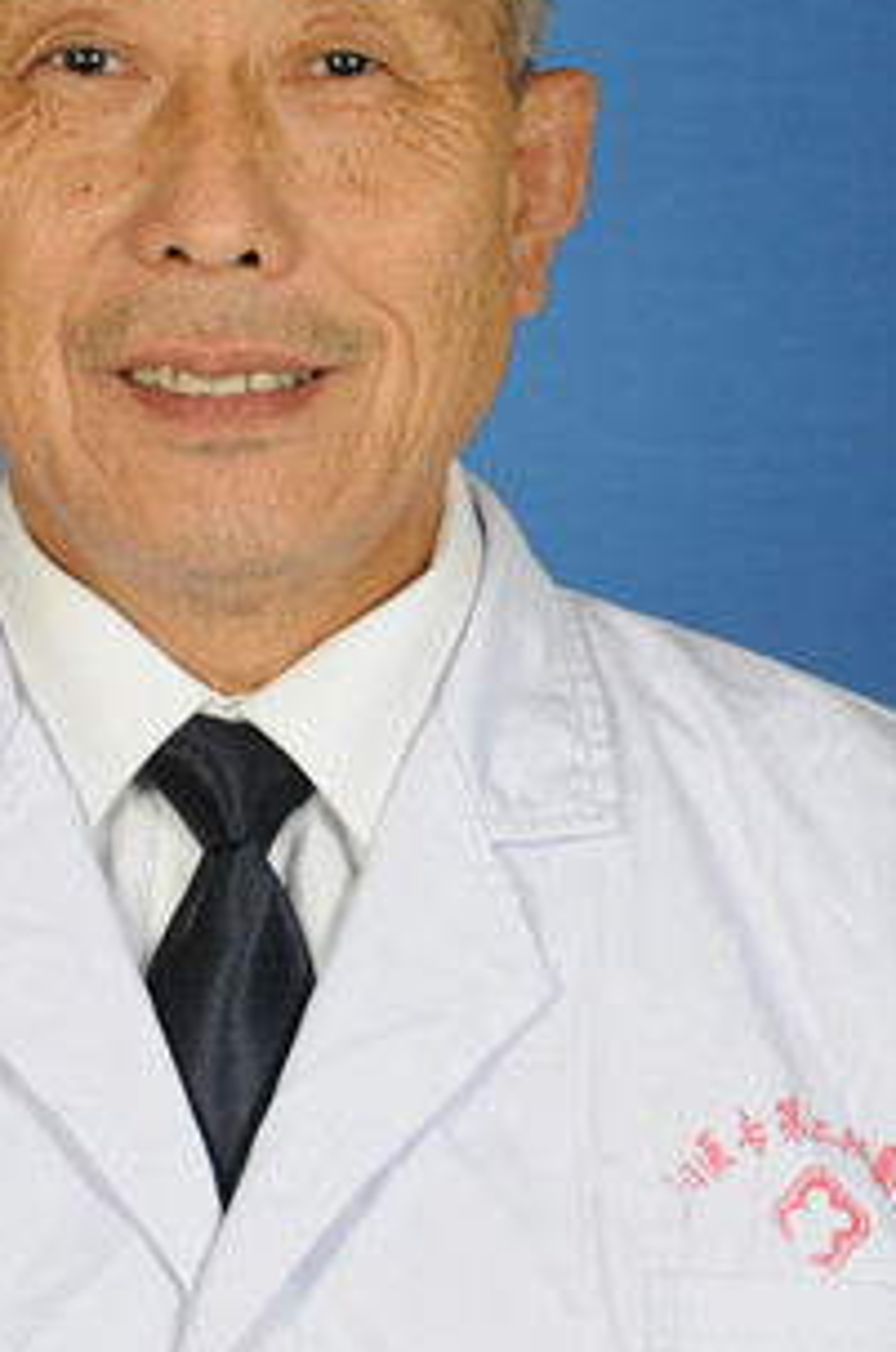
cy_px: 440
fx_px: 8541
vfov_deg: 9.0
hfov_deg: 6.0
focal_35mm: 228
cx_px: 236
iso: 200
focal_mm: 102
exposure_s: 1/60
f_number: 9
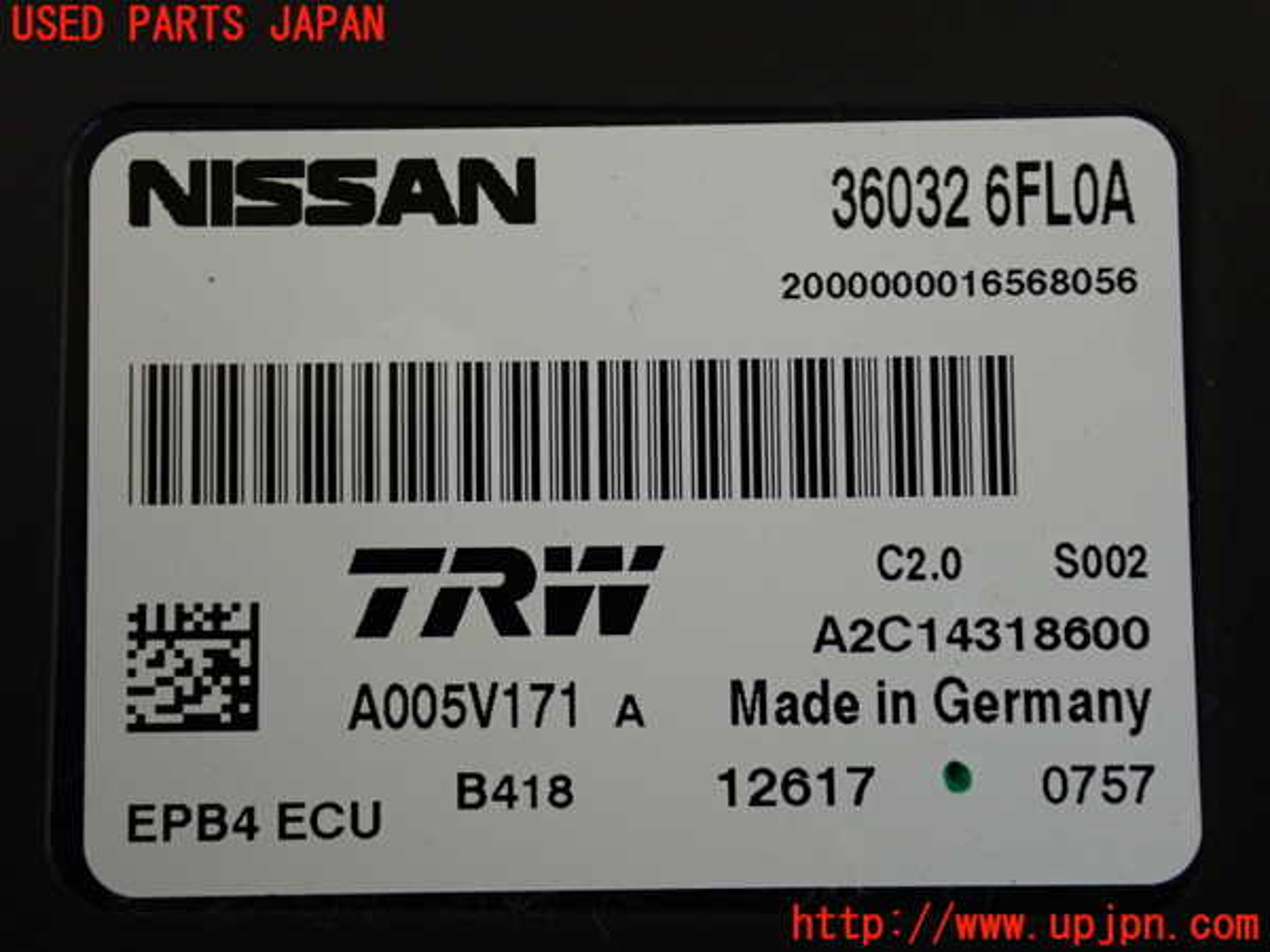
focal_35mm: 58
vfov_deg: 25.2
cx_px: 635
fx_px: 2128
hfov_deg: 33.2
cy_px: 476
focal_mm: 10.35
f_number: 3.5
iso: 320
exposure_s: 1/125
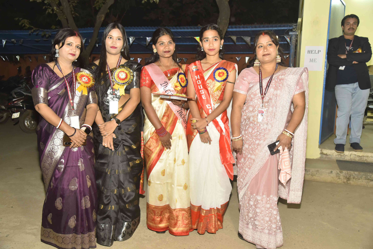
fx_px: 321
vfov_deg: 42.3
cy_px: 124
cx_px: 186
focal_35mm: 31
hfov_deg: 60.3
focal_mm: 31
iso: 1000
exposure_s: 1/125
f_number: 5
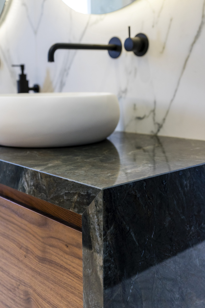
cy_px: 154
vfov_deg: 46.4
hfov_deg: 31.9
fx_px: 359
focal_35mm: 42
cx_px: 102
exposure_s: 1/125
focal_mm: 42
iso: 1250
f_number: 5
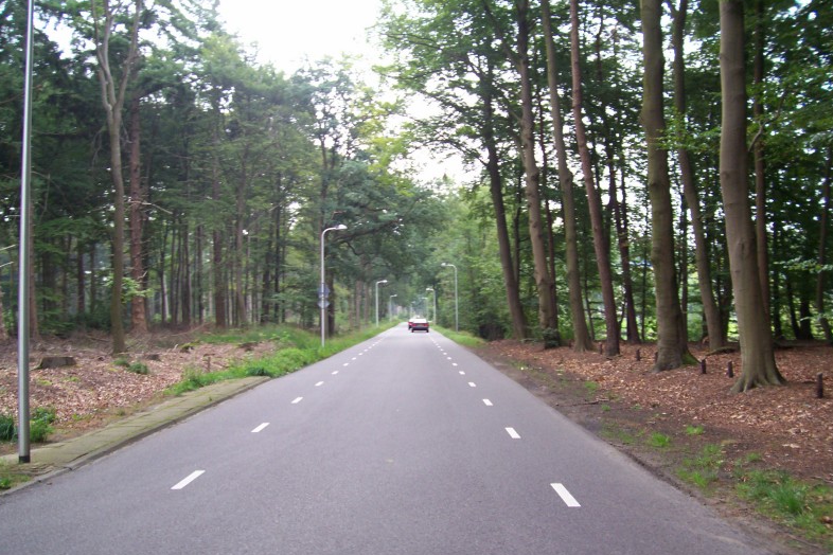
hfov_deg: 53.1
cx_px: 415
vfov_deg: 36.8
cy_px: 301
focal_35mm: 36
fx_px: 833
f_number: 2.7
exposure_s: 1/85.7
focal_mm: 5.6
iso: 80
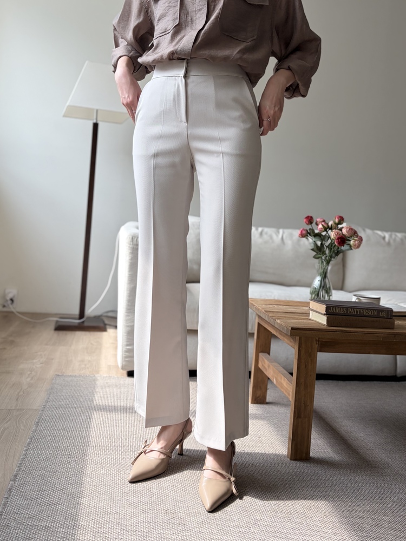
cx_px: 203
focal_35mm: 26
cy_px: 270
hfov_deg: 53.1
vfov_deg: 67.3
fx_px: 407
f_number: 1.6
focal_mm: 5.96
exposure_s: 1/365
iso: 50
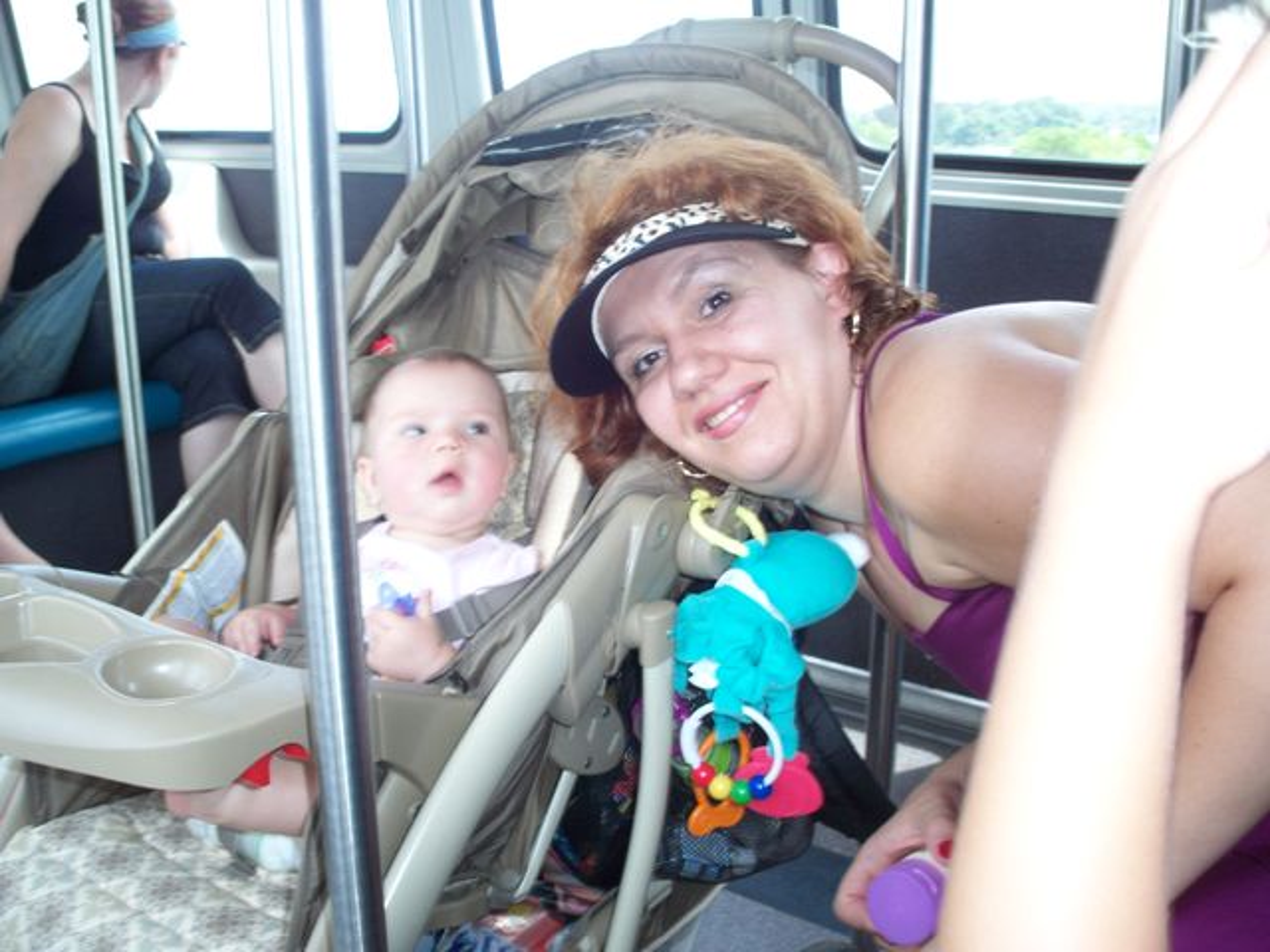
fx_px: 1357
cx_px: 635
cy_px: 476
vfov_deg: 38.7
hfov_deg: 50.1
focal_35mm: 37
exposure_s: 1/60
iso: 125
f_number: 3.4
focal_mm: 7.9
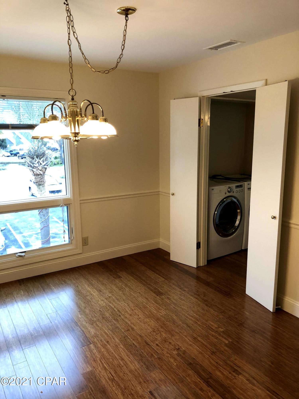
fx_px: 322
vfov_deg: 63.4
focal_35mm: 28
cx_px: 150
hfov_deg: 49.7
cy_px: 200
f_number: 1.8
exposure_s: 1/30
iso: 40
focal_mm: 3.99
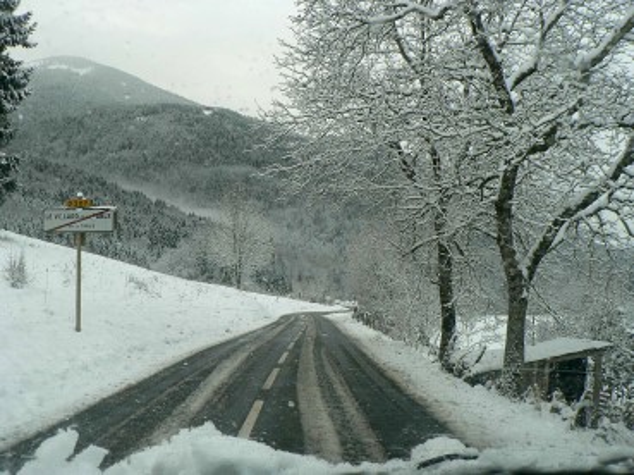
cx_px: 317
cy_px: 238
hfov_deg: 51.4
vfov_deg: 39.6
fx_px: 659
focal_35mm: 36
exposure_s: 1/160
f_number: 4
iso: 80
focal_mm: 6
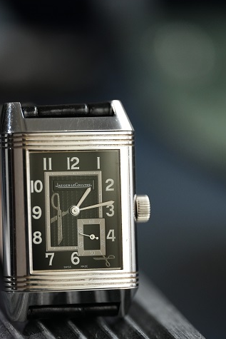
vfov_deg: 13.2
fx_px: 1458
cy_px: 217
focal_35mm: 155
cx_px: 71
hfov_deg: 8.9
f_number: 2.8
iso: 3200
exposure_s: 1/250
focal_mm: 105
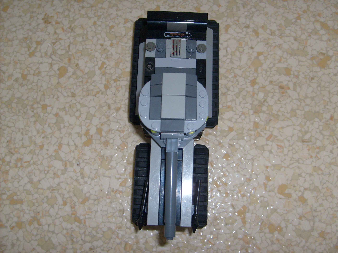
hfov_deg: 52.6
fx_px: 342
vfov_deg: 40.7
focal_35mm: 35
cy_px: 126
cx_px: 169
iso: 100
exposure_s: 1/45
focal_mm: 5.8
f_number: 2.8
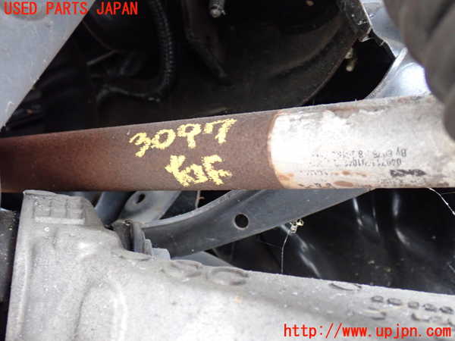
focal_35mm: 41
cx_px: 228
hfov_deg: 45.8
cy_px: 170
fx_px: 539
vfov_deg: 35.1
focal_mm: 7.31
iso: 640
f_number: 2.8
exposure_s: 1/40
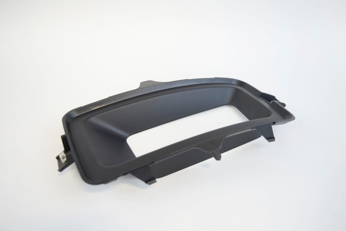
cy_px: 116
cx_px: 173
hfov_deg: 57.2
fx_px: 317
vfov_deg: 40.0
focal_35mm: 33
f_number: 3.8
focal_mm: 22
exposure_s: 1/60
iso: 800
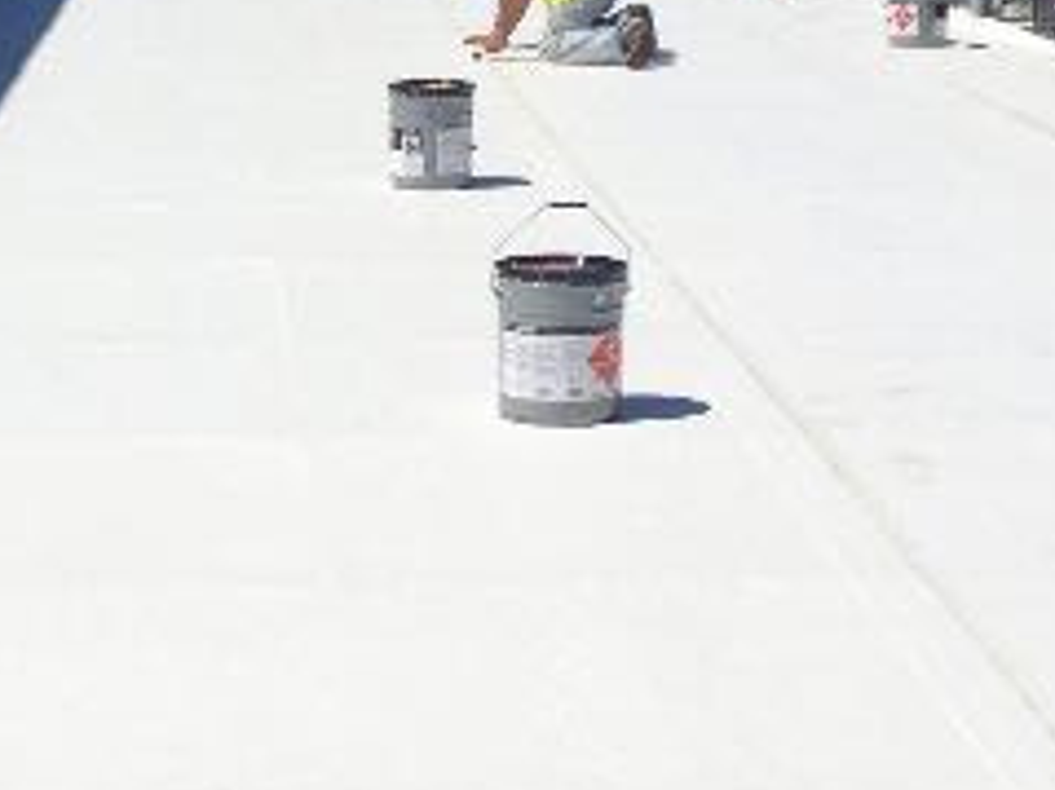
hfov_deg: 16.7
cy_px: 128
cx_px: 238
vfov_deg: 12.6
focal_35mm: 117
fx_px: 3564
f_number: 2.4
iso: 50
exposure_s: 1/3953
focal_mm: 4.28
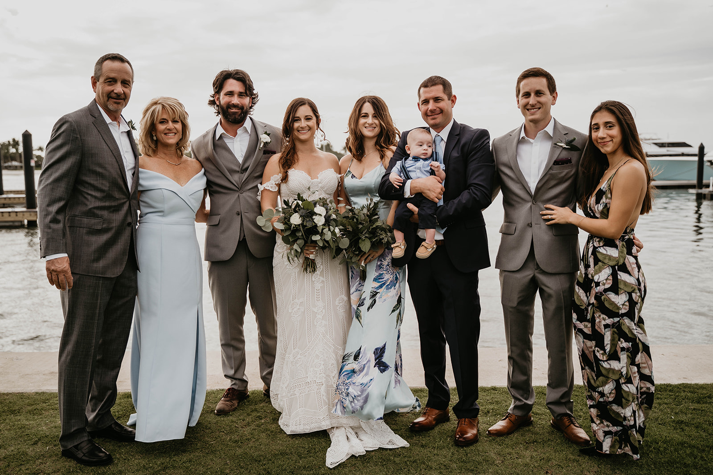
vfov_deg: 36.9
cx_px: 356
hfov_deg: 53.1
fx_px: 713
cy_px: 238
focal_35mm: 36
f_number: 2.8
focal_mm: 36
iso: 250
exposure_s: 1/800
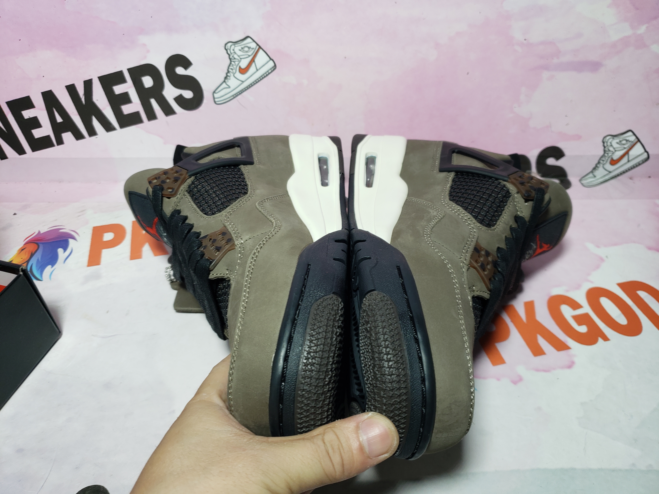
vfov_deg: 53.1
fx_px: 495
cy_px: 247
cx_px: 330
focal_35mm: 26
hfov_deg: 67.3
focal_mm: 4.3
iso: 50
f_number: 1.5
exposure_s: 1/357
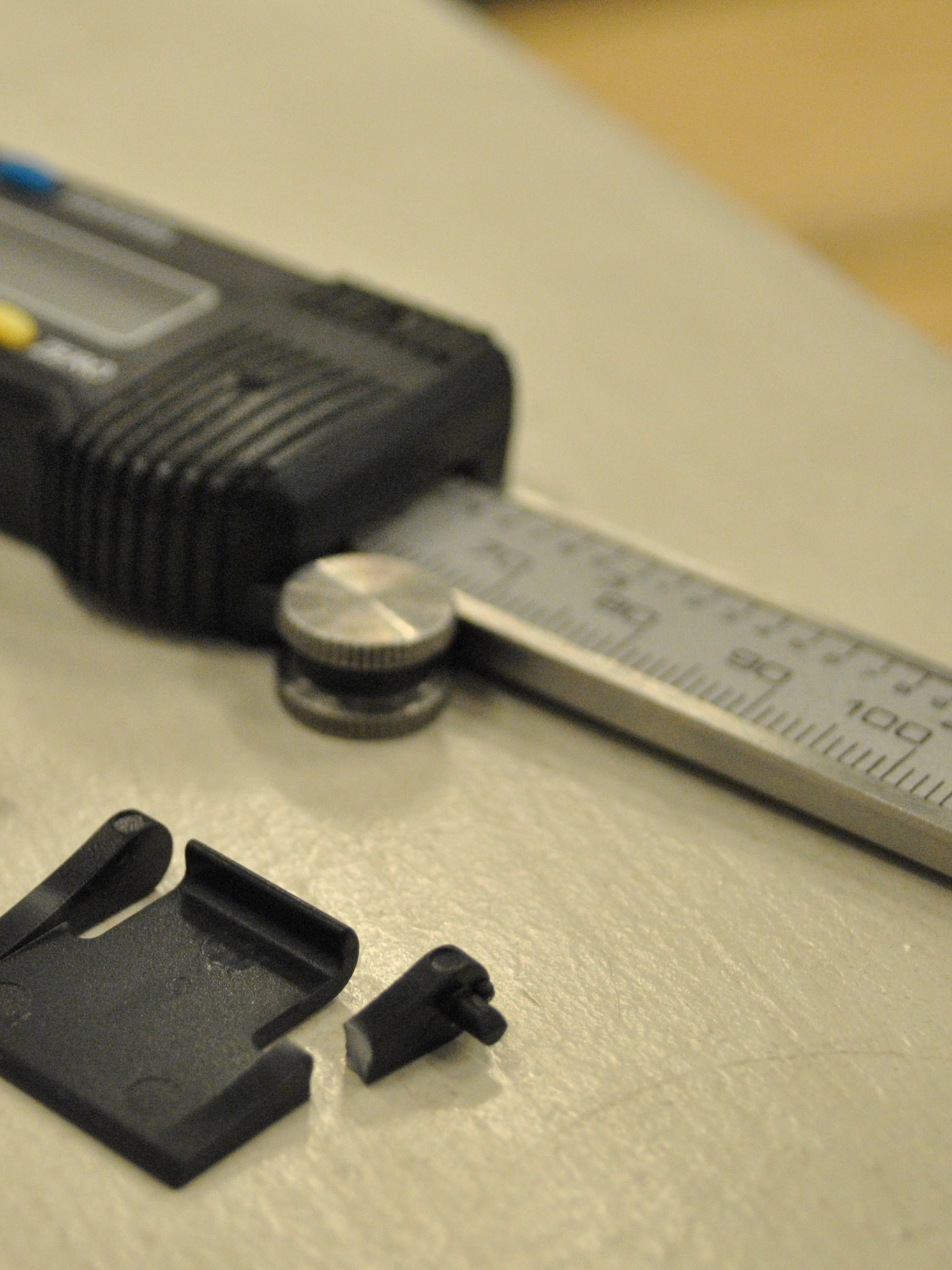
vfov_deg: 21.8
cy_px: 632
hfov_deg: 16.2
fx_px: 3300
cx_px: 132
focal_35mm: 90
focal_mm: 32
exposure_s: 1/60
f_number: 4.8
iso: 800
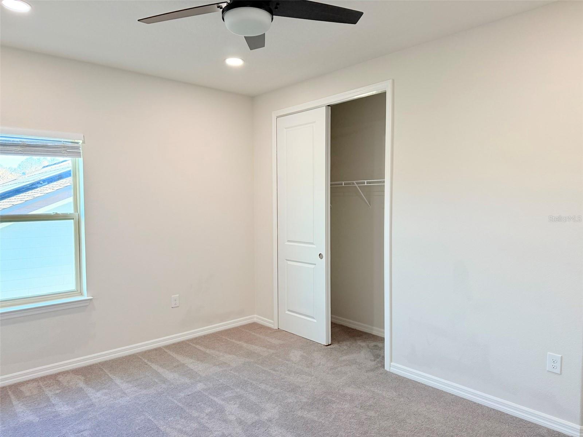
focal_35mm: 24
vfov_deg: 56.8
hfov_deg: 71.6
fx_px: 404
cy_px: 218
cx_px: 292
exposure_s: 1/166
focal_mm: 6.76
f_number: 1.78
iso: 200
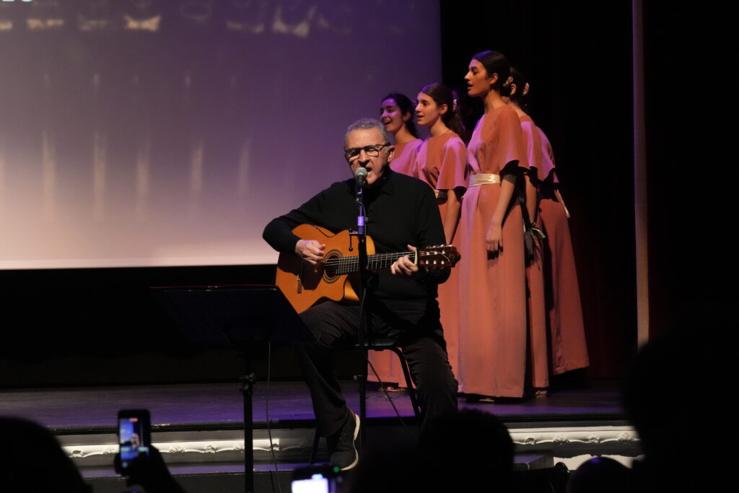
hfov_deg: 19.5
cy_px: 246
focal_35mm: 105
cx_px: 370
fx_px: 2156
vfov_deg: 13.0
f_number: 5
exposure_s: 1/200
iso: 6400
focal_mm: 70
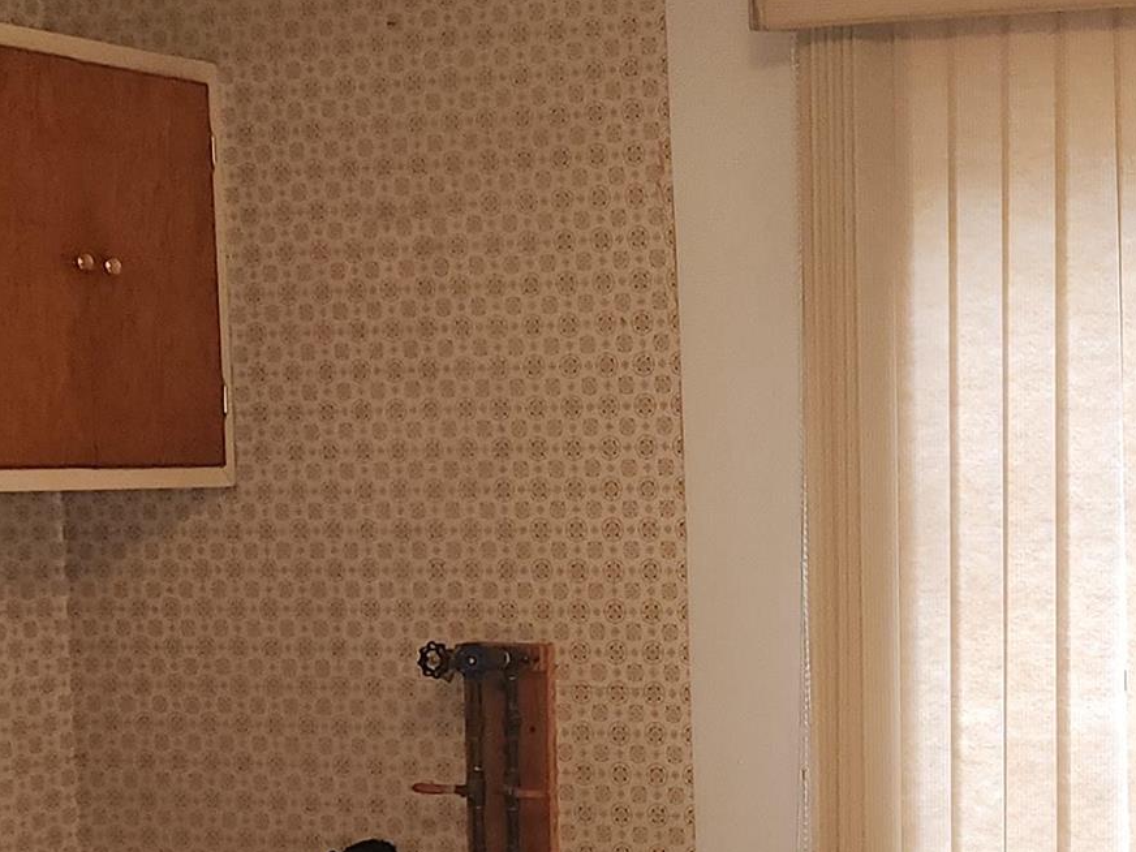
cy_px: 659
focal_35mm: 81
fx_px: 2658
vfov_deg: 18.1
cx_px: 1165
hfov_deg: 23.0
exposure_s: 1/60
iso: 125
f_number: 1.8
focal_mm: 5.4
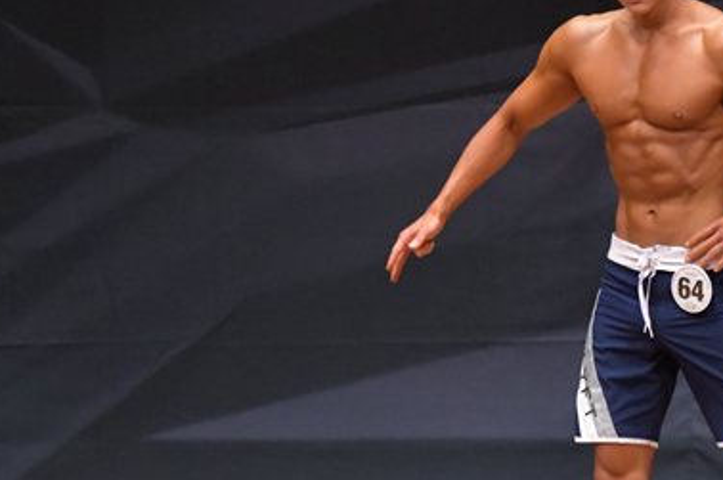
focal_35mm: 585
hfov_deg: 3.5
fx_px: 11734
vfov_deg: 2.3
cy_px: 275
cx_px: 636
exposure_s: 1/400
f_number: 5.6
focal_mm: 190
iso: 6400
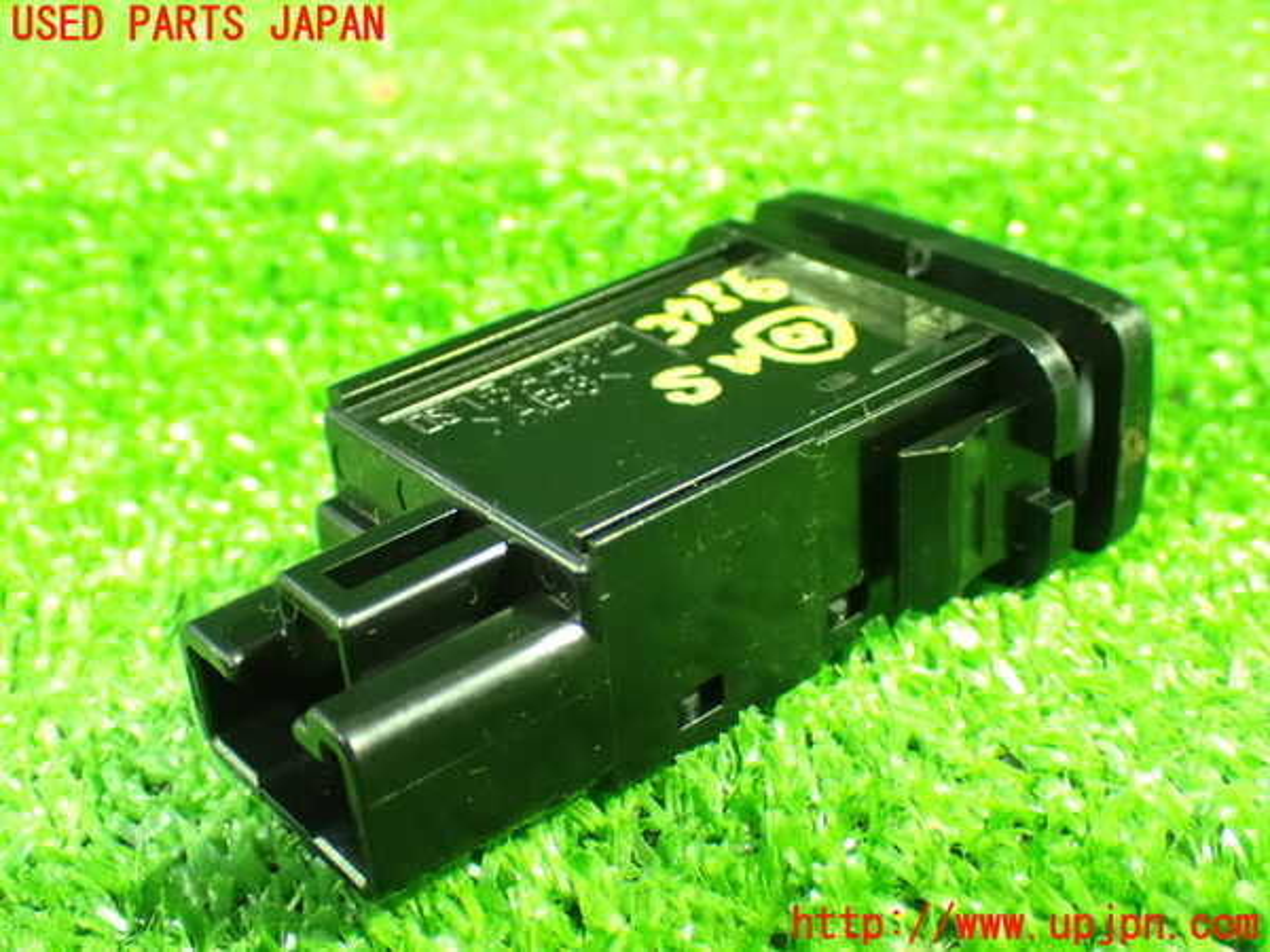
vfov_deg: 30.9
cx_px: 635
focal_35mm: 47
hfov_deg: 40.4
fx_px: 1724
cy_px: 476
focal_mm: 8.4
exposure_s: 1/10
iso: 1600
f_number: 3.1
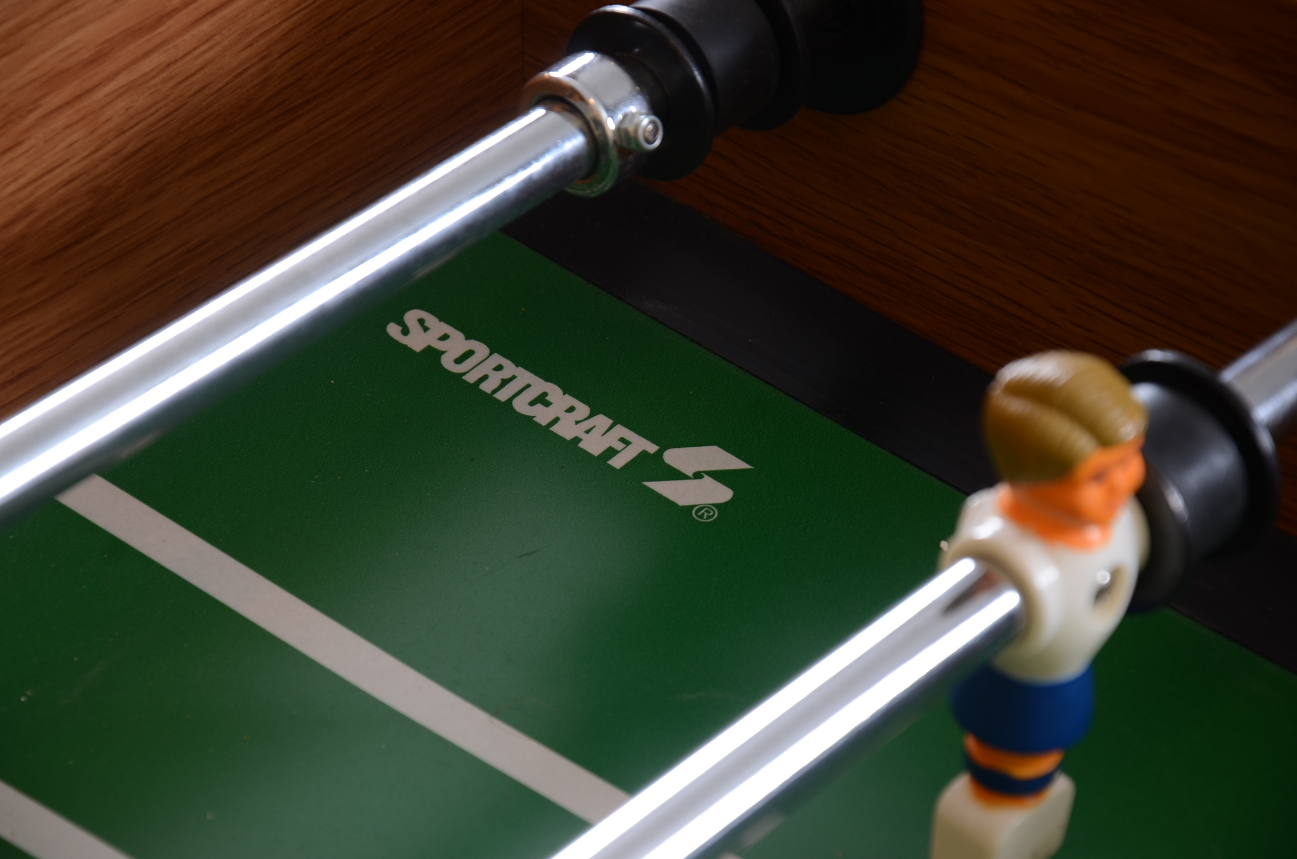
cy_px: 430
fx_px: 5663
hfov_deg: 13.1
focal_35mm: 158
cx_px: 648
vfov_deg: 8.7
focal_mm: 105
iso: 100
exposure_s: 1/80
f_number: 7.1
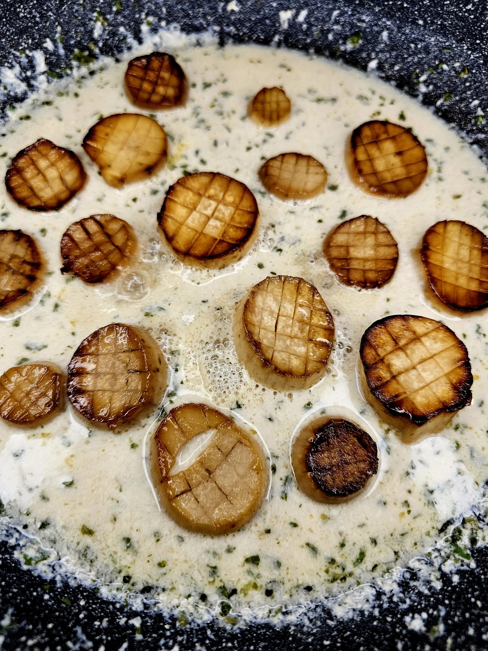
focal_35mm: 23
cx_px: 244
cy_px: 326
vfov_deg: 73.9
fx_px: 432
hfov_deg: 58.9
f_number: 1.7
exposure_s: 1/58.8
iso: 25
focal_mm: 6.3
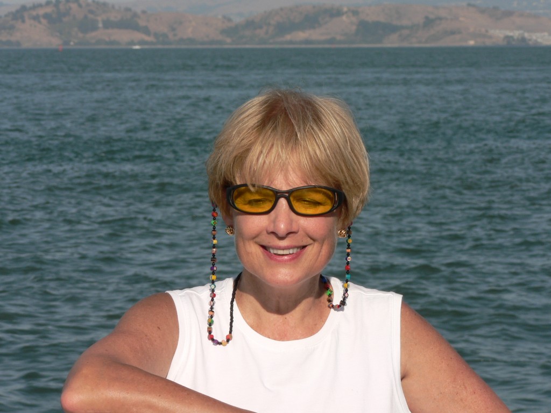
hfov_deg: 11.3
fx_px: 2786
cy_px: 206
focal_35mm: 175
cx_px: 276
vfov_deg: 8.5
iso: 80
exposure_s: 1/500
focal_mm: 29.1
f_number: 5.6
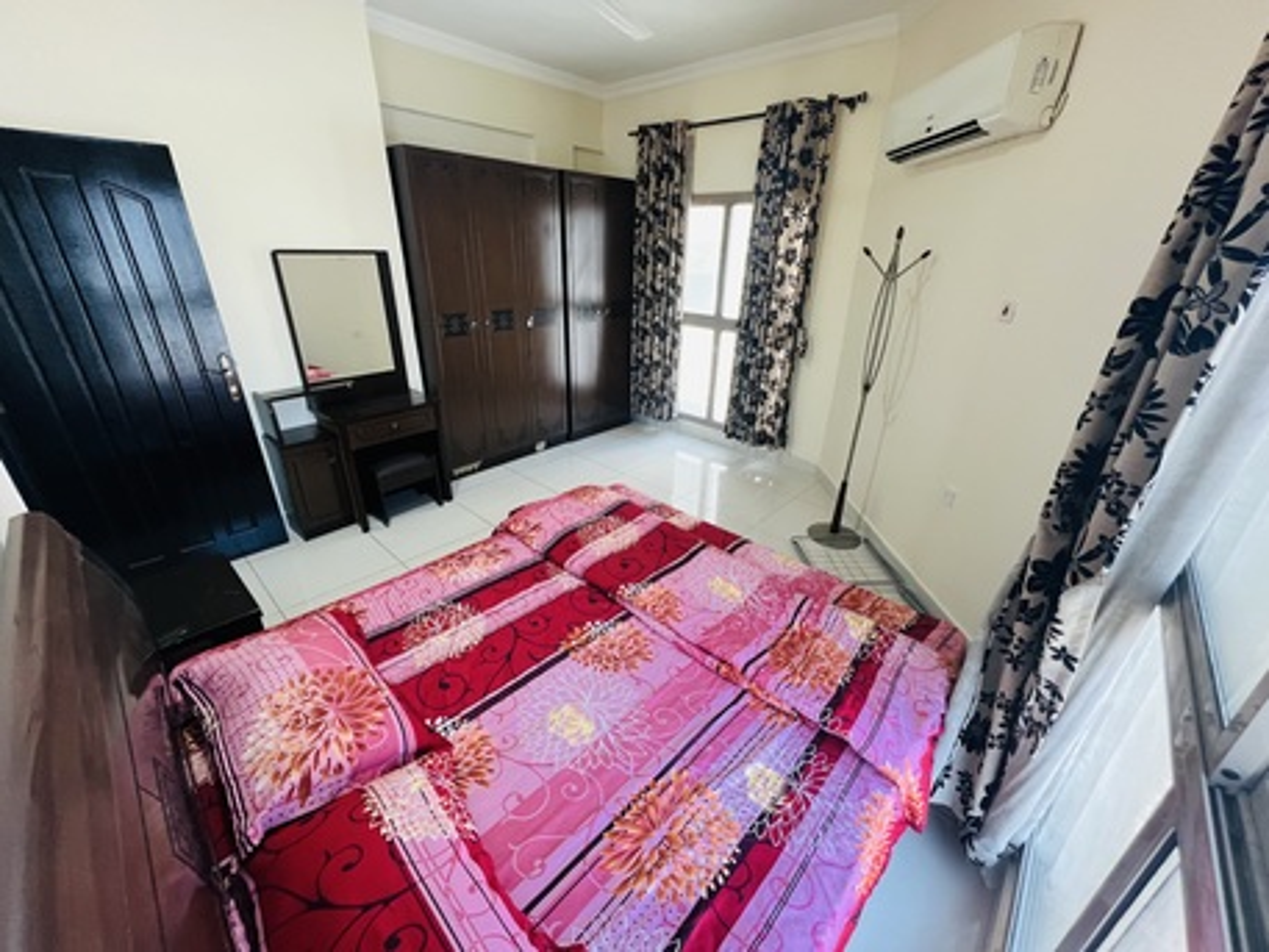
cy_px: 476
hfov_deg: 106.2
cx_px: 634
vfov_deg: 89.9
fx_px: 477
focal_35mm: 13
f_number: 1.8
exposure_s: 1/68
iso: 250
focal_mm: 1.57
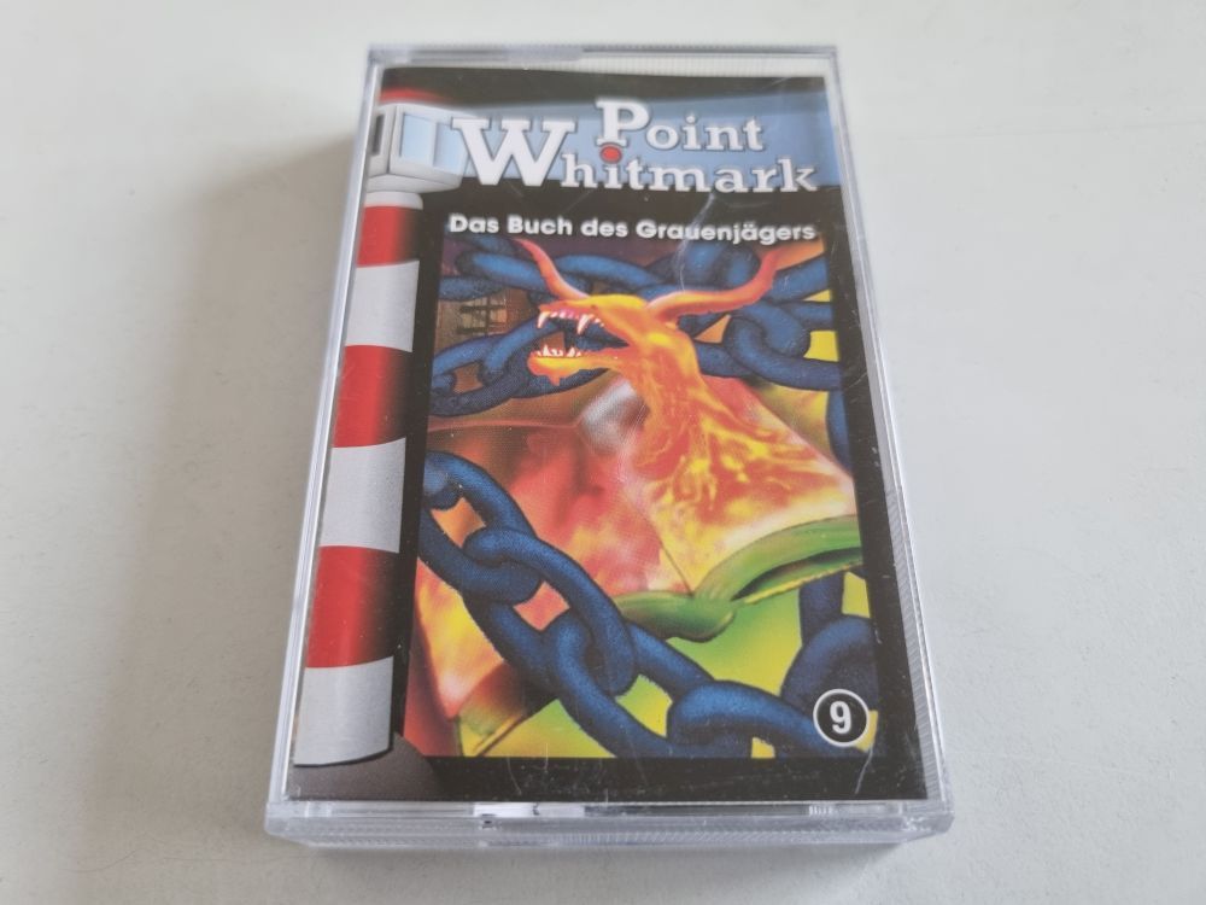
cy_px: 452
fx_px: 906
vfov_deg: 53.1
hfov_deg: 67.3
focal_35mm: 26
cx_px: 603
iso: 160
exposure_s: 1/50
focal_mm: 5.4
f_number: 1.8
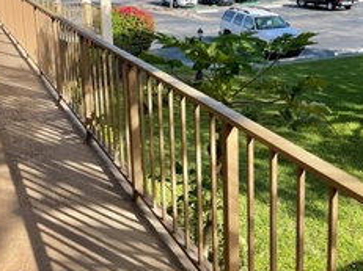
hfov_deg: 39.5
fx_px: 503
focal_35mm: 48
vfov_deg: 29.4
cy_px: 47
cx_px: 216
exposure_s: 1/2083
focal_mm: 5.1
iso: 32
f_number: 1.6
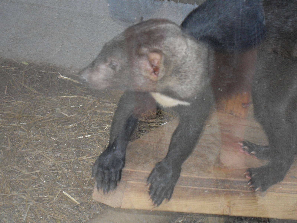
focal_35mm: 111
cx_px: 148
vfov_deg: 13.3
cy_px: 112
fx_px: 952
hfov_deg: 17.7
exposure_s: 1/90
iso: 240
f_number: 5.2
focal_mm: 18.1
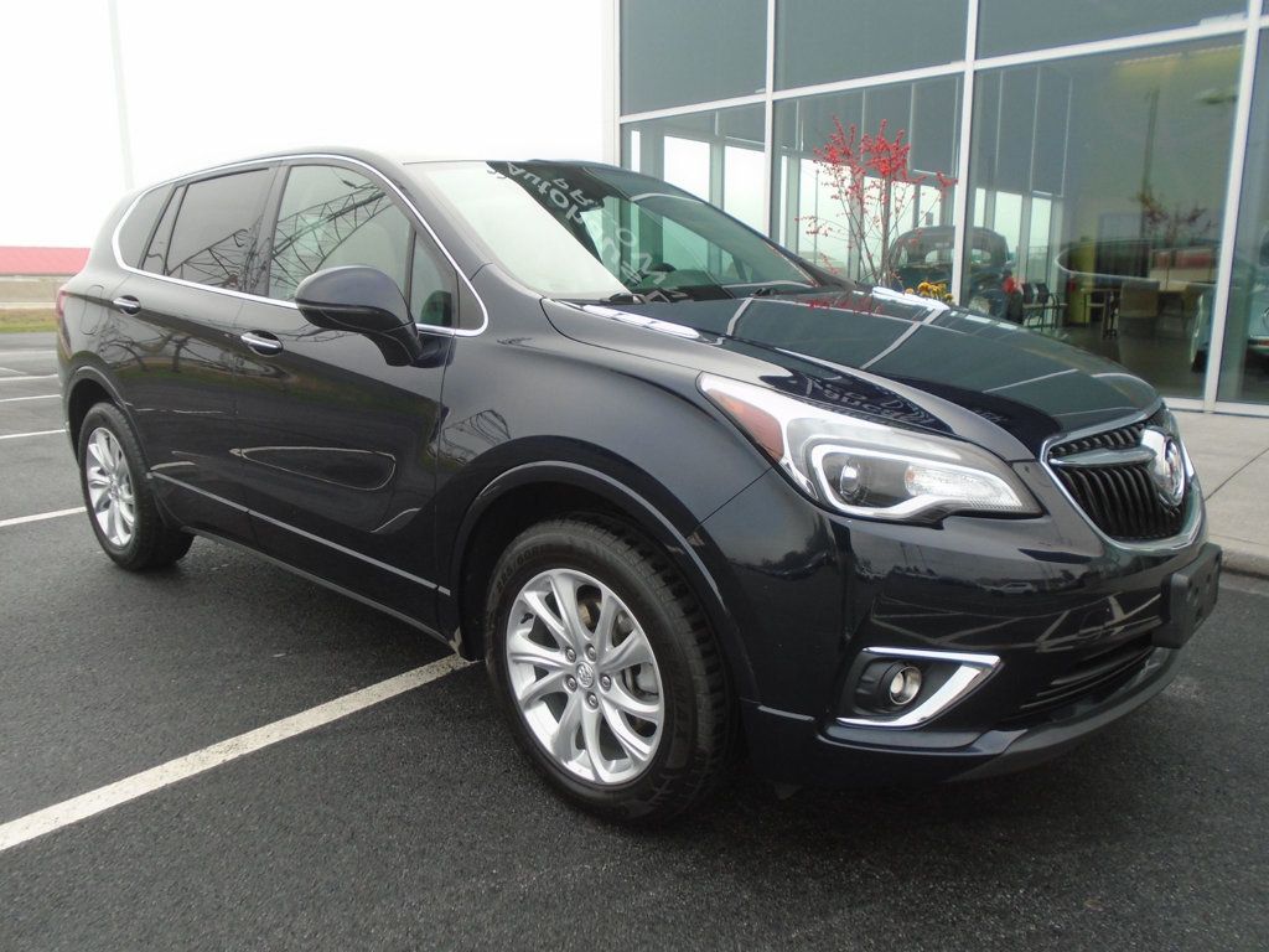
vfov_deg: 53.1
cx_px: 634
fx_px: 953
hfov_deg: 67.3
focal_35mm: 26
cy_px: 476
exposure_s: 1/200
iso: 100
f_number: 3.2
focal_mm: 4.6
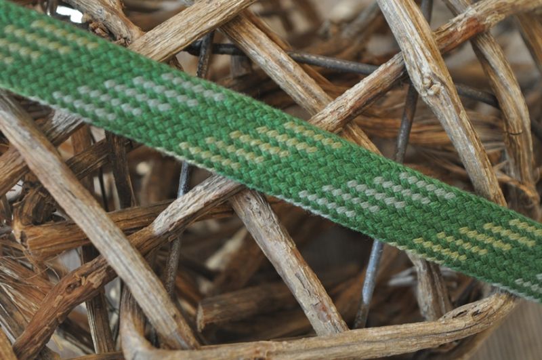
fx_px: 1173
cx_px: 271
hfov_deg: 26.0
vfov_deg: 17.4
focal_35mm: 78
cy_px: 180
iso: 800
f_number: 5.6
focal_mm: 52
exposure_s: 1/50
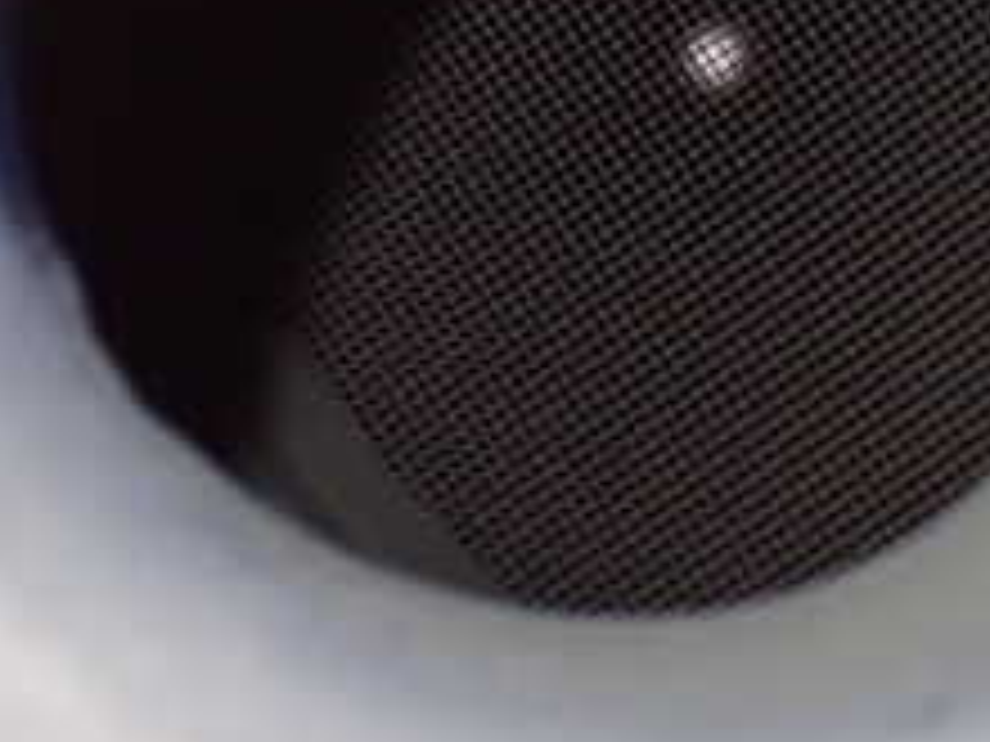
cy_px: -22
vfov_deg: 17.5
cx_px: 616
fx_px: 2345
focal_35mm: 82
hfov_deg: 23.8
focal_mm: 5.4
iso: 800
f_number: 2.3
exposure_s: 1/40
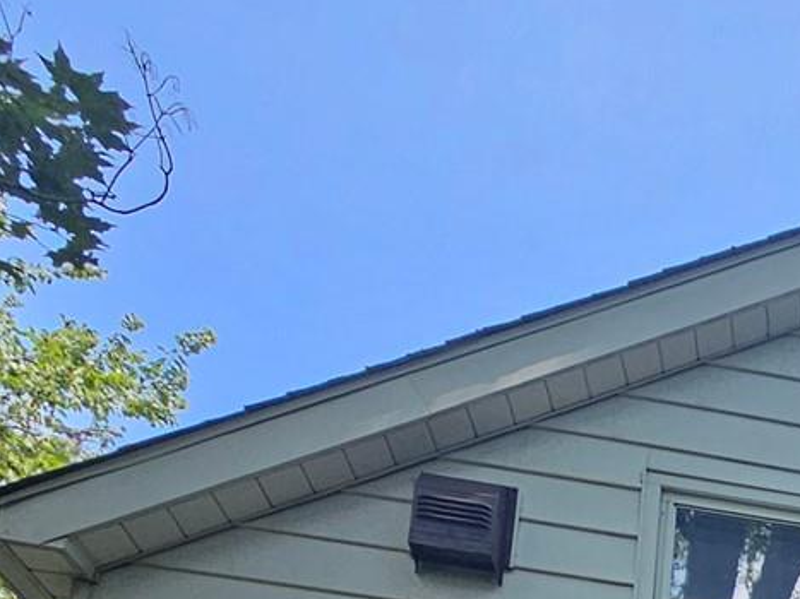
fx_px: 1317
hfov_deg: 24.9
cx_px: 1232
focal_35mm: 57
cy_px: 1244
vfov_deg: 17.3
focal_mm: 2.2
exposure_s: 1/593
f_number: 2.2
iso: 50
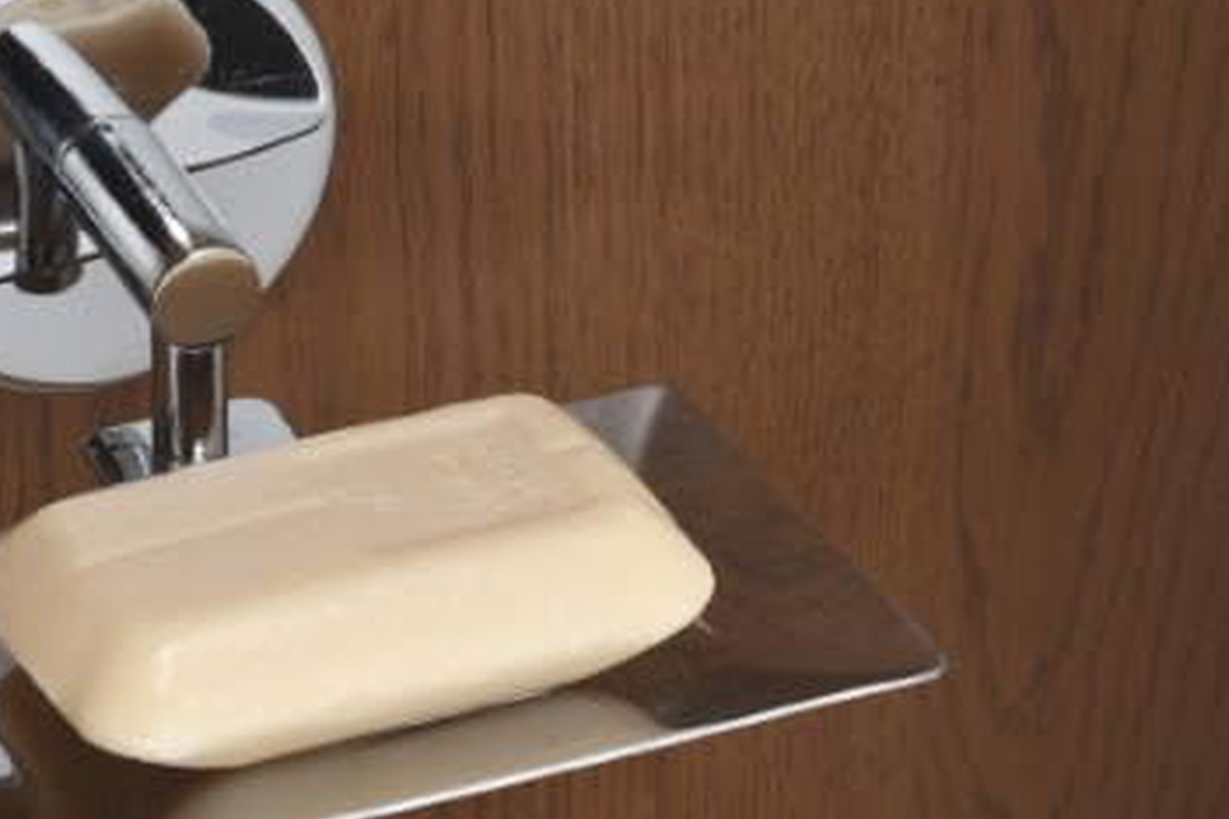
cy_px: 371
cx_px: 249
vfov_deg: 6.3
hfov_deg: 9.5
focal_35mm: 217
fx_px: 7408
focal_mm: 85
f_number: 16
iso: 80
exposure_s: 1/30
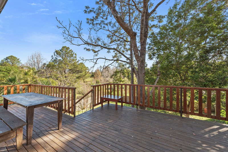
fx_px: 89
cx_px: 114
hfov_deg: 104.2
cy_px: 76
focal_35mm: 14
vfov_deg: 81.3
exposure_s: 1/200
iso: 200
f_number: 9
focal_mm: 14
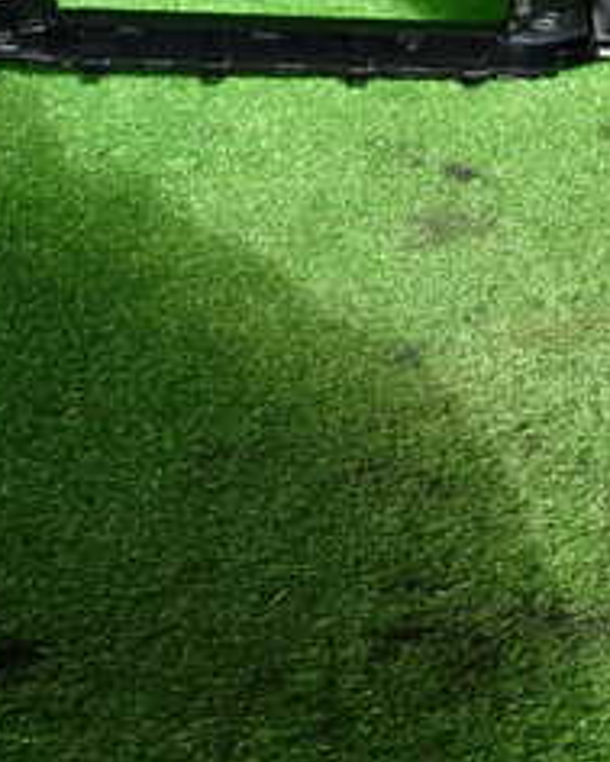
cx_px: 665
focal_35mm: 62
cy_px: 100
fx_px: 1398
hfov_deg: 23.2
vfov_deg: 29.4
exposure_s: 1/200
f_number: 2.8
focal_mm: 4.5
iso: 100
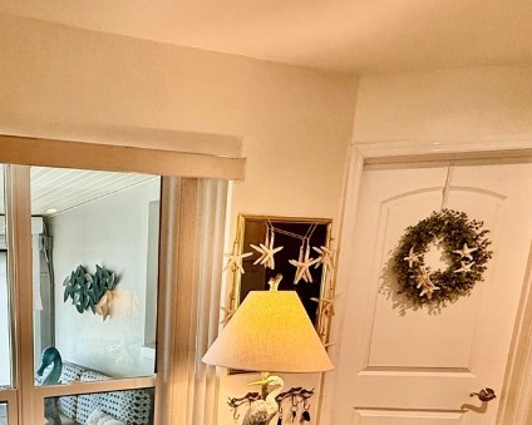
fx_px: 519
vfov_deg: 39.9
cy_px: 412
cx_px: 51
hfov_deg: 48.4
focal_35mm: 33
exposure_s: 1/120
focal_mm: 2.22
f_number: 2.2
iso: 320
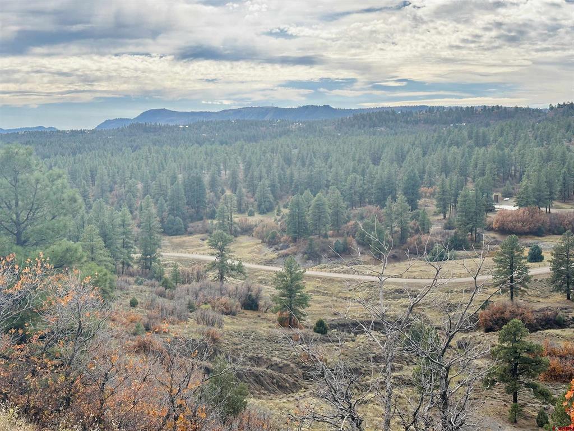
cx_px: 287
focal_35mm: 48
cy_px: 216
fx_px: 796
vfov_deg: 30.3
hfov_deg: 39.7
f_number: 1.78
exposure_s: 1/4016
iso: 64
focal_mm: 6.86
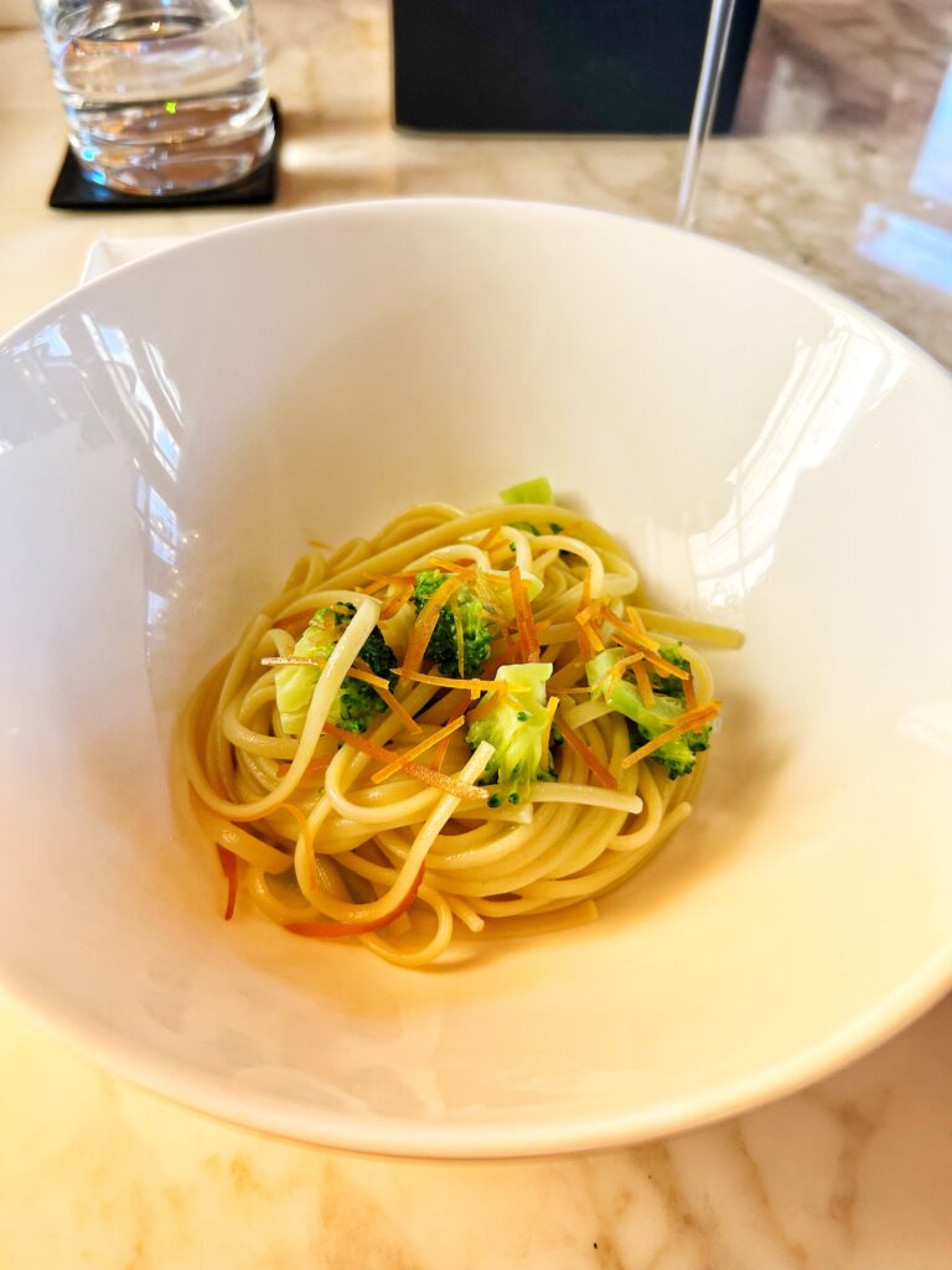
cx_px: 476
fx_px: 953
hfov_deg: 53.1
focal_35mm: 26
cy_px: 635
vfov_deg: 67.3
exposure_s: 1/121
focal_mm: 5.7
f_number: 1.5
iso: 64
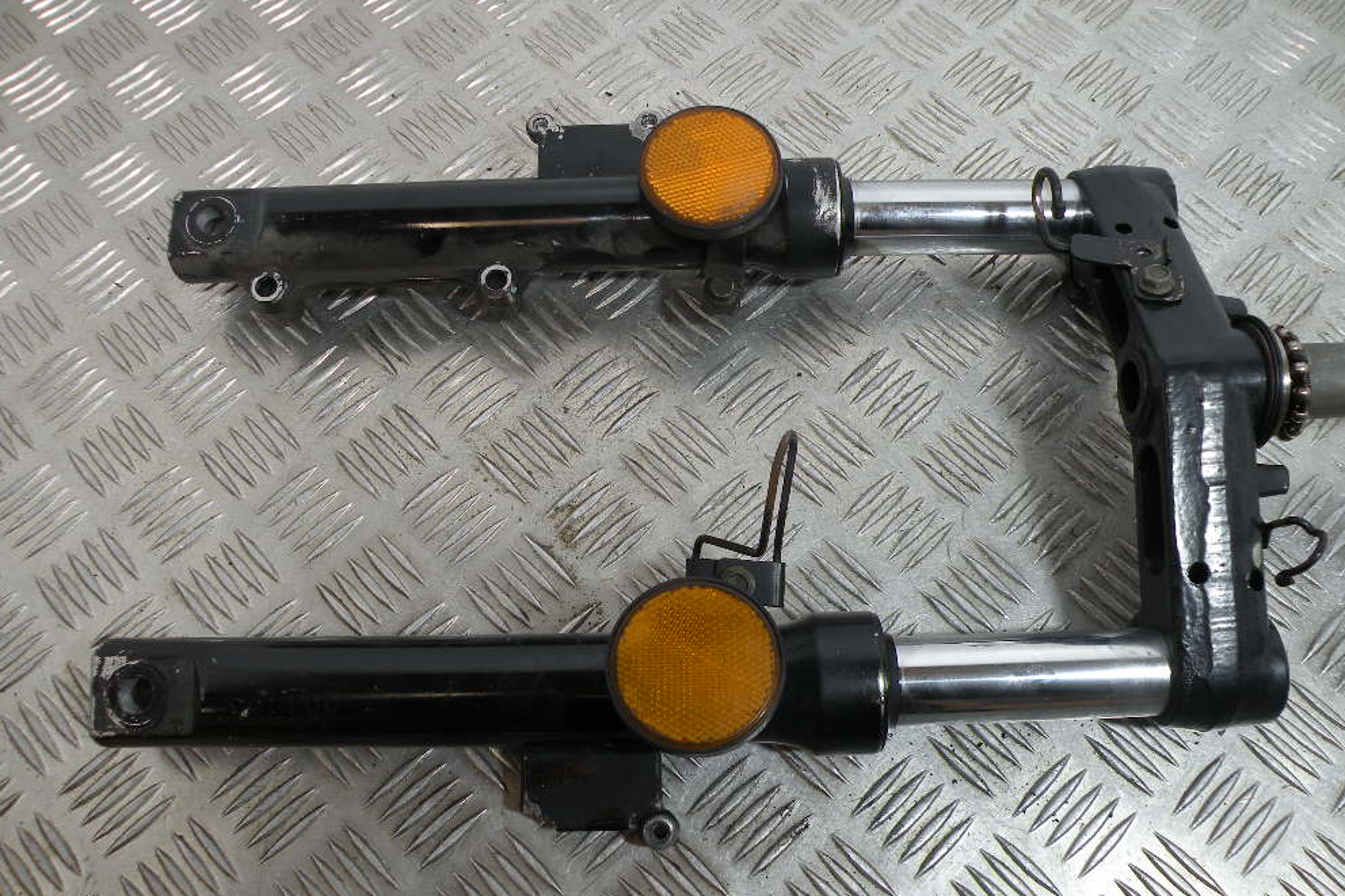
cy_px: 449
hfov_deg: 63.7
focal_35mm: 29
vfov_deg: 44.9
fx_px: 1083
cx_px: 662
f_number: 2.8
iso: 67
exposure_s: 1/61.2
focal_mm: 4.7
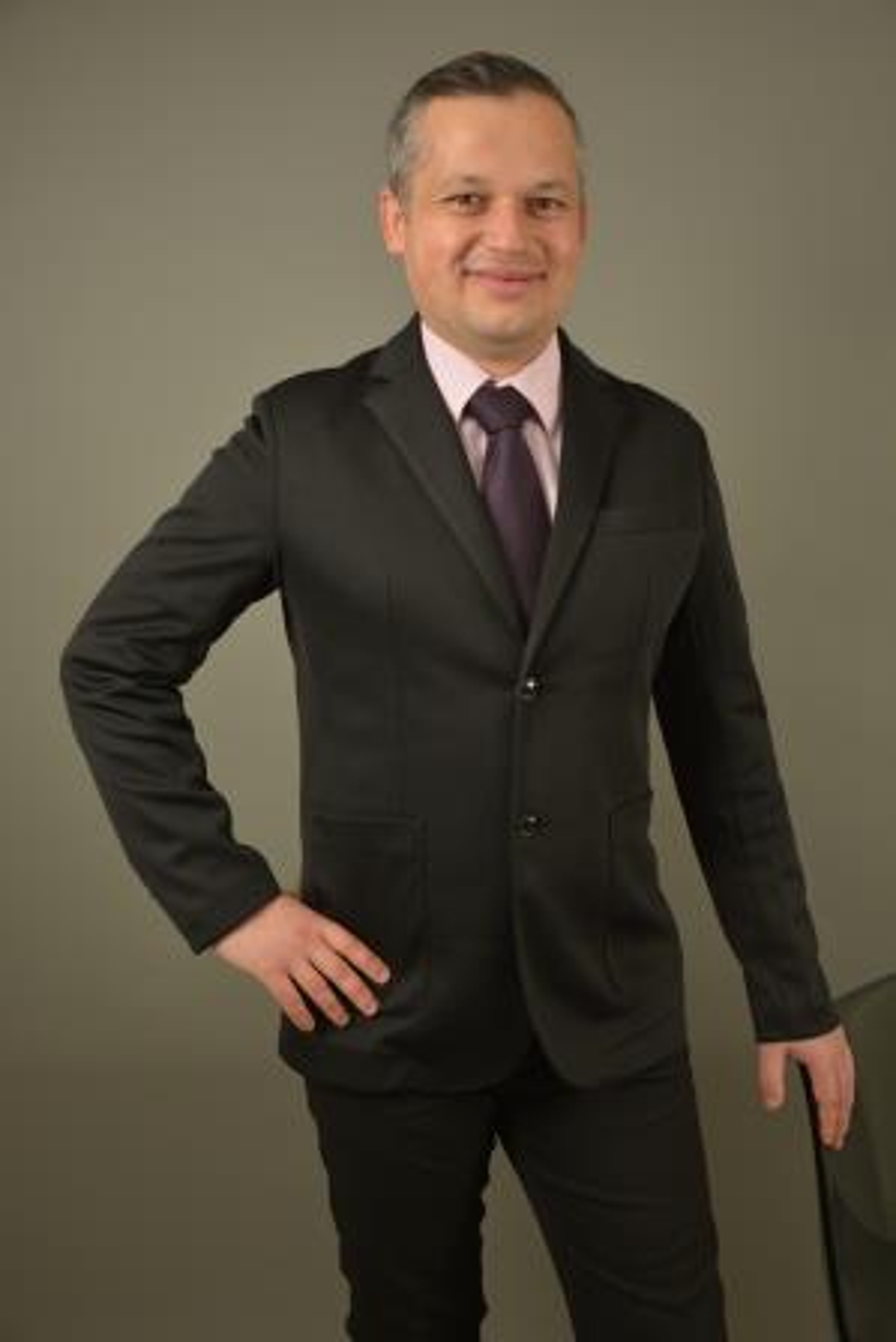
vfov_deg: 49.5
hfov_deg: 34.2
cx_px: 448
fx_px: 1455
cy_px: 671
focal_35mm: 39
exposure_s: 1/60
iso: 250
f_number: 3.8
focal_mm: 26
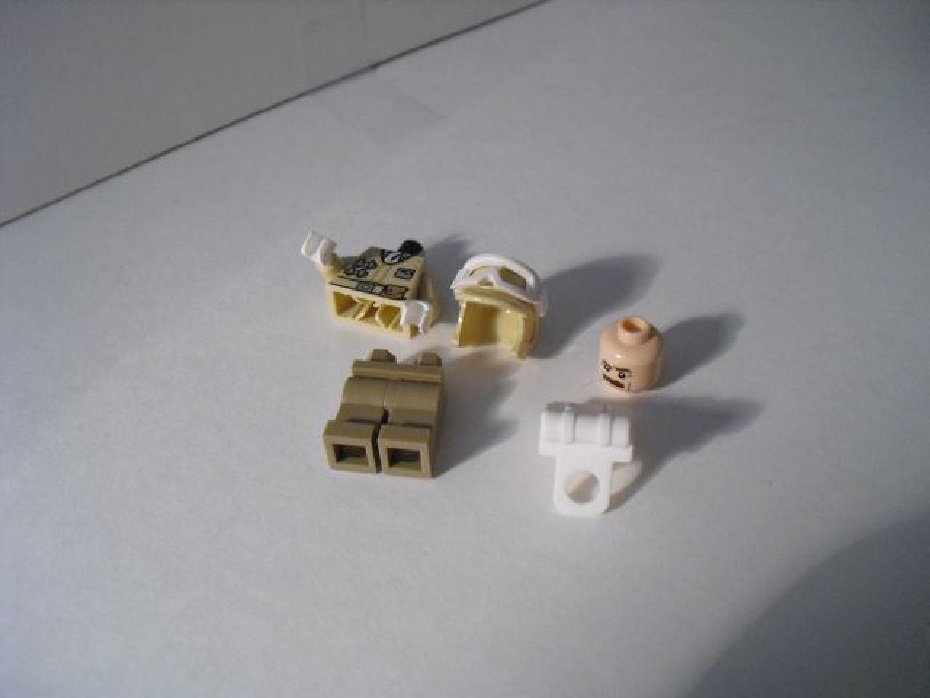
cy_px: 349
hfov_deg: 51.4
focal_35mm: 36
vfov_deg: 39.7
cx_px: 465
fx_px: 967
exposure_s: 1/80
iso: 400
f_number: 3.1
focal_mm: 6.3
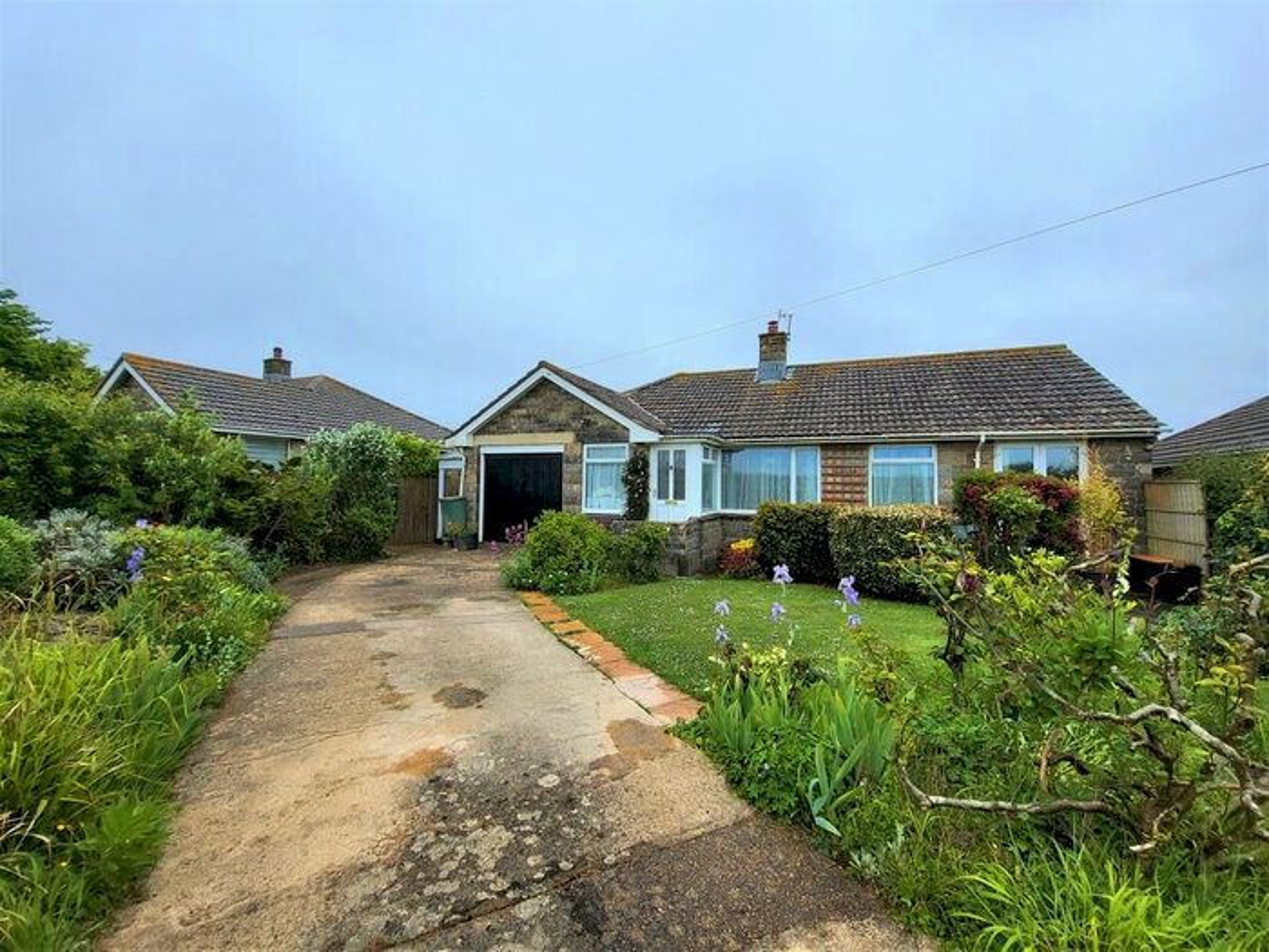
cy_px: 476
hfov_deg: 106.2
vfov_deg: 89.9
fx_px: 477
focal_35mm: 13
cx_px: 634
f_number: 2.2
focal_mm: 1.74
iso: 32
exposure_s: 1/337
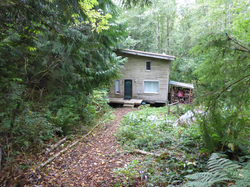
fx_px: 181
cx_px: 125
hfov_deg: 69.4
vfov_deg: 54.9
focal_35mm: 25
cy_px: 94
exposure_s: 1/125
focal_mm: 4.3
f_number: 3.3
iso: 1600
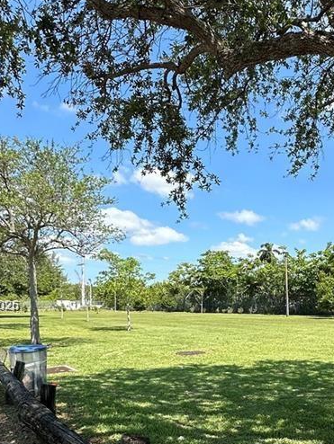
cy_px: 306
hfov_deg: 40.4
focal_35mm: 34
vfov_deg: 52.6
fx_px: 437
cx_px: 257
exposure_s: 1/1416
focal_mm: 2.22
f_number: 2.2
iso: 40
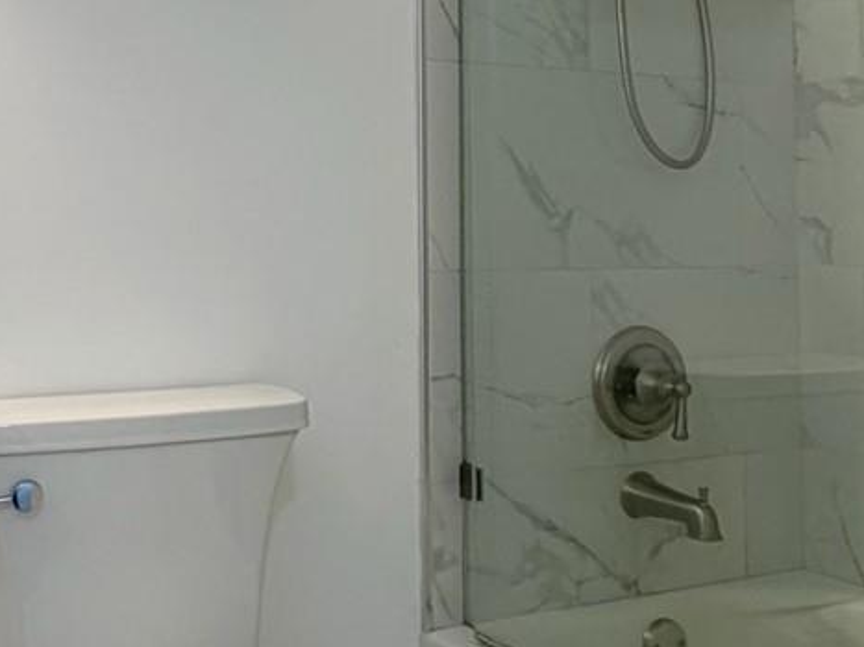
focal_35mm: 48
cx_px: 259
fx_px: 1198
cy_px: 220
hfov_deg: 39.0
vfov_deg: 30.1
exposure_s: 1/120
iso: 160
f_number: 2.2
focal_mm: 2.22
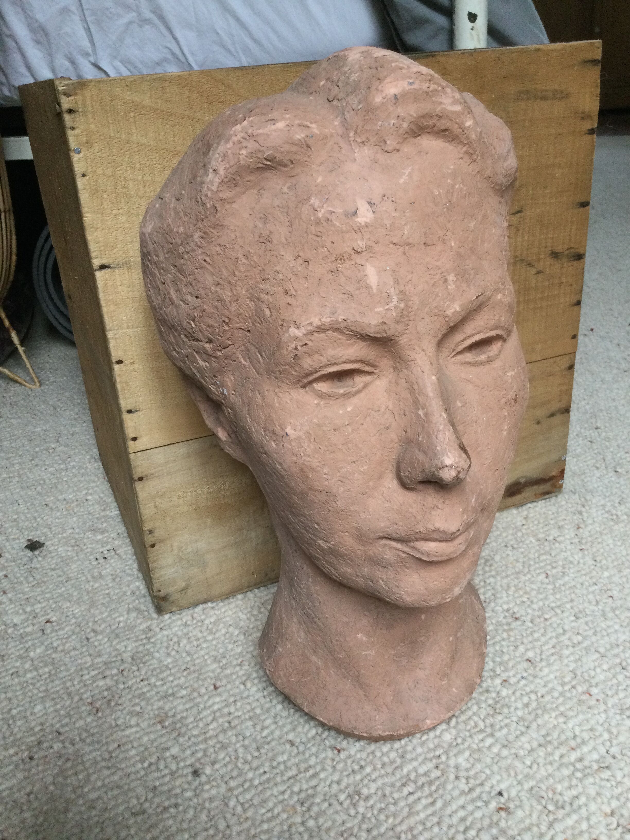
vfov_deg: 58.4
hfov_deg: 45.4
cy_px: 420
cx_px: 315
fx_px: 752
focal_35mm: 31
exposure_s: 1/33
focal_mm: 3.3
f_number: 2.4
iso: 125
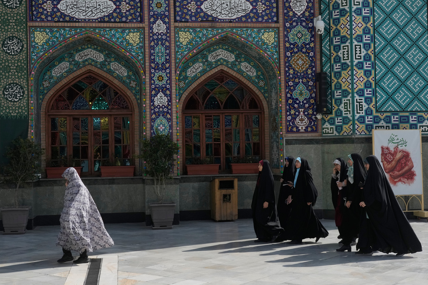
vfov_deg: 27.5
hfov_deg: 40.3
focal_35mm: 49
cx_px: 214
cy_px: 142
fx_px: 583
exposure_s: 1/2000
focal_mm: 49
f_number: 10
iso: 1000
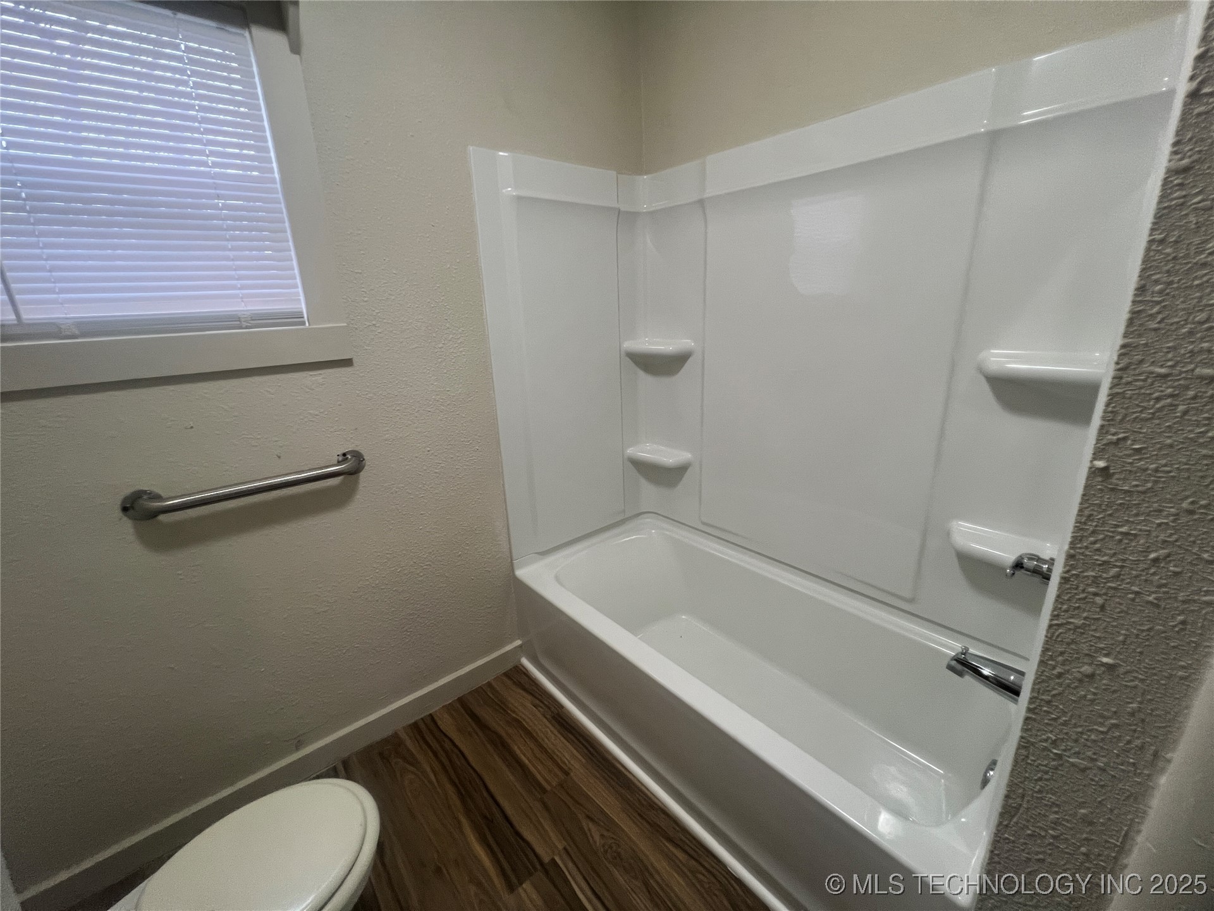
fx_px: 456
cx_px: 607
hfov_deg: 106.2
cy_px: 456
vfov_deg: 89.9
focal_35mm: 13
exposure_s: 1/120
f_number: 1.8
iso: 200
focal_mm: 1.57
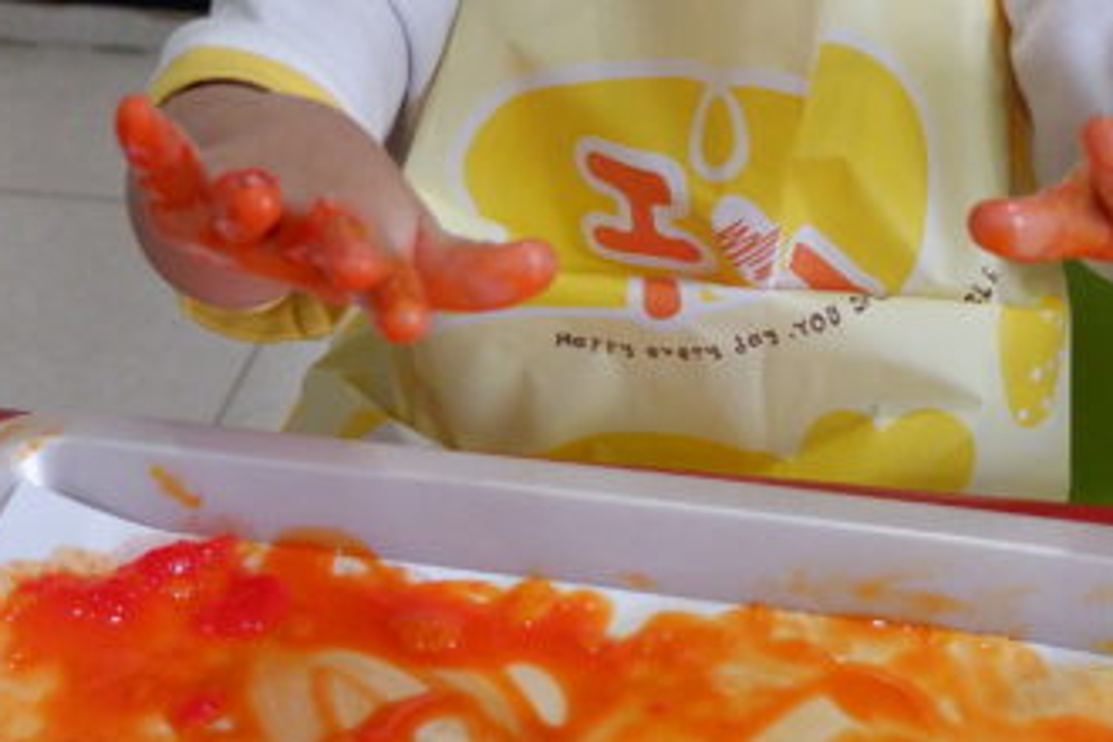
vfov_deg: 15.0
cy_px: 46
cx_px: 496
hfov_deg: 22.6
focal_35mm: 90
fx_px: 2782
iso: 3200
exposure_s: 1/140
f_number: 4
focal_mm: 19.7
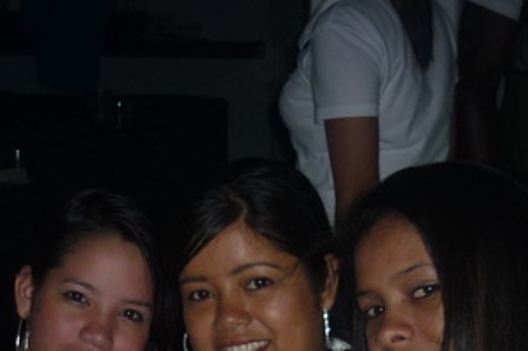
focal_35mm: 91
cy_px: 508
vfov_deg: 14.2
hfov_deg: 22.4
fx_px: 1334
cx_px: 224
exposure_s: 1/30
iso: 100
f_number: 2.8
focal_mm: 5.5
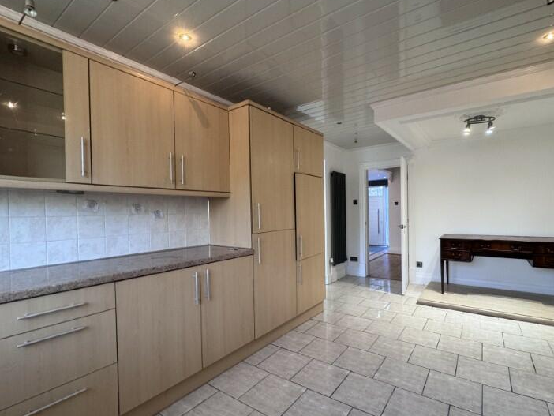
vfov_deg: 74.7
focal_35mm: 17
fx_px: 272
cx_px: 311
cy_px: 215
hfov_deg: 90.6
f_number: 2.2
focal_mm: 2.22
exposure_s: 1/50
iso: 160
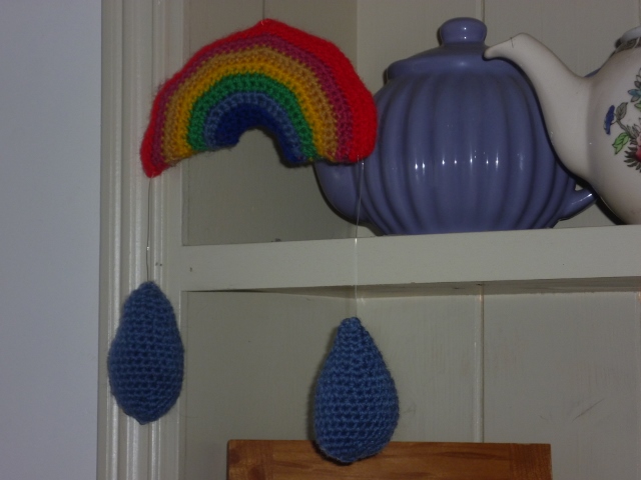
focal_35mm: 115
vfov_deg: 12.9
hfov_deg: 17.1
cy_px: 240
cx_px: 320
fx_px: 2130
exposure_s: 1/50
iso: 100
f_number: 6.1
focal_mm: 20.5
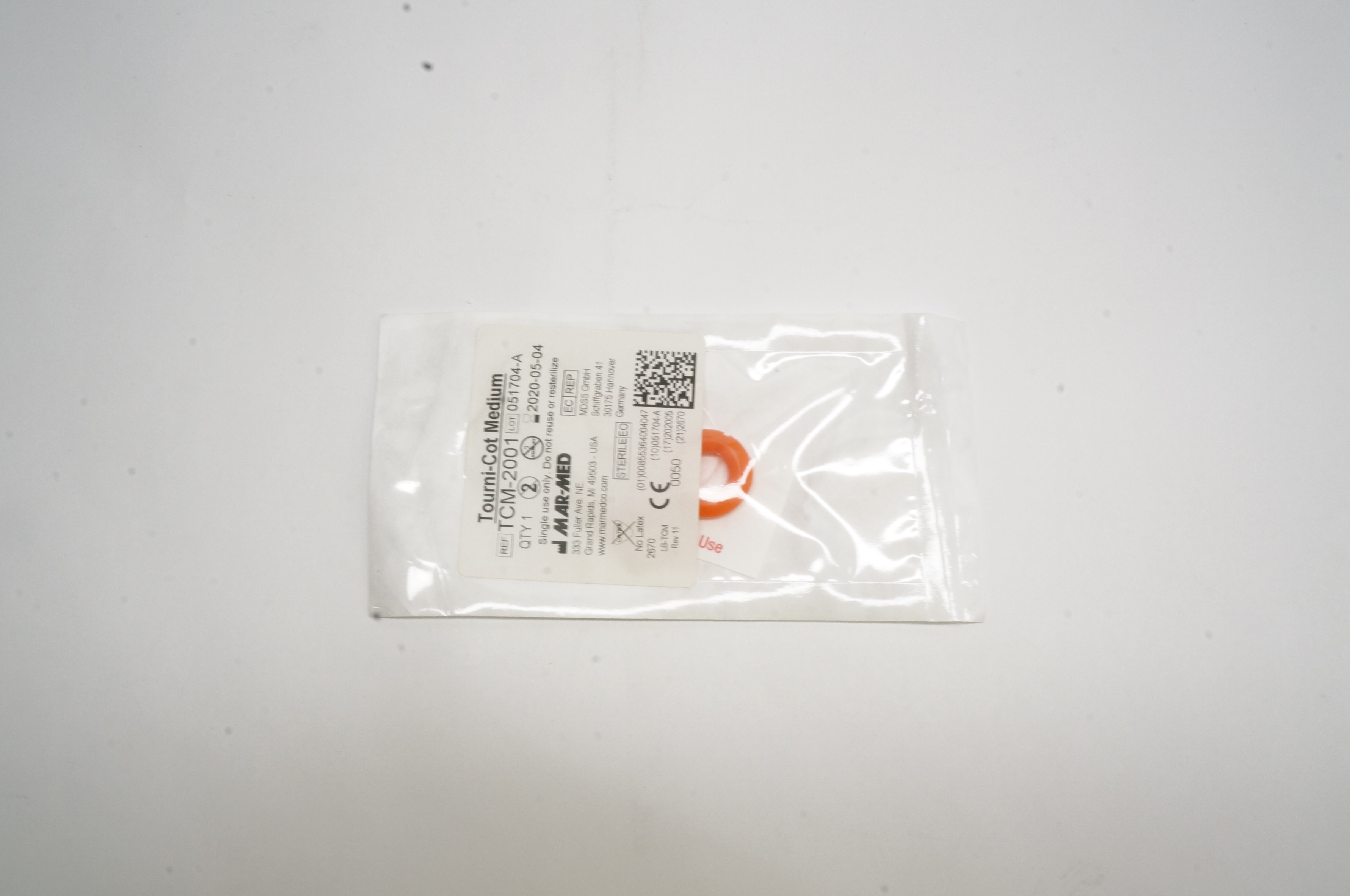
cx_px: 675
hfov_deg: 57.3
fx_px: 1236
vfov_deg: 39.9
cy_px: 448
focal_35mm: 33
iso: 800
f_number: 25
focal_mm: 22
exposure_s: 1/10
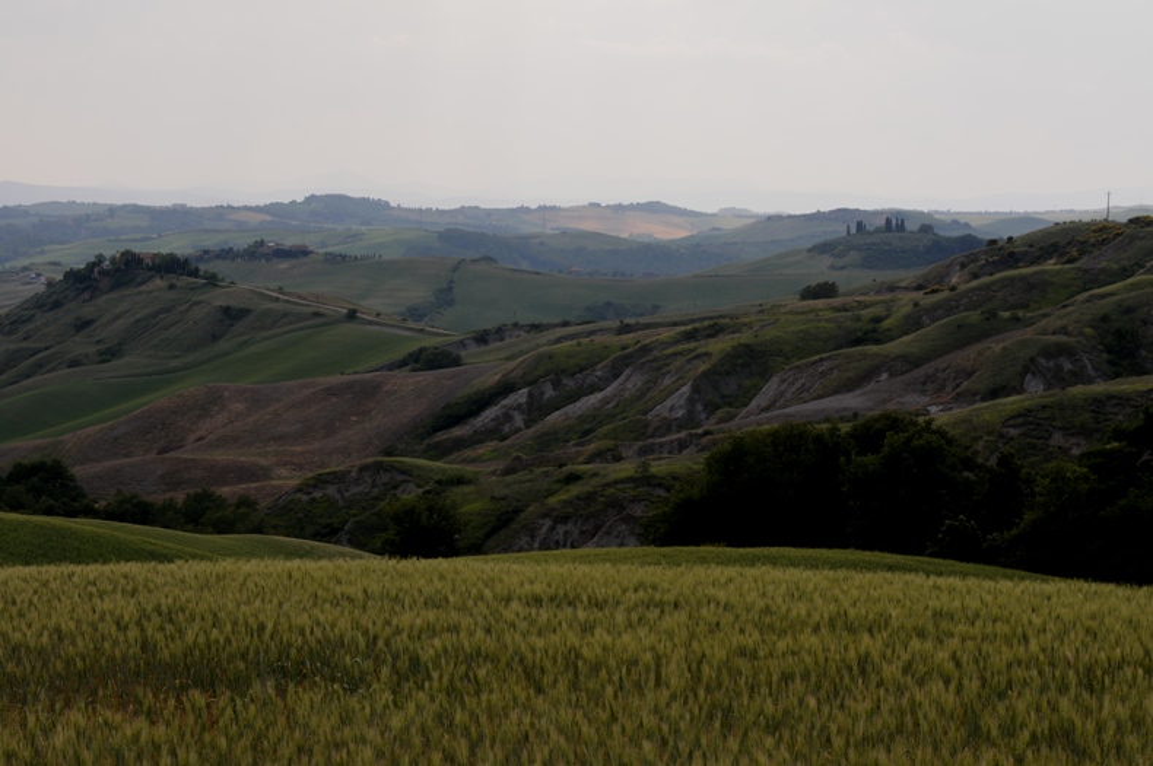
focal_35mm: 90
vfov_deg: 15.2
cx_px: 576
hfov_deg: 22.6
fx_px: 2879
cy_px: 383
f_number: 9
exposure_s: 1/320
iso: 200
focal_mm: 60
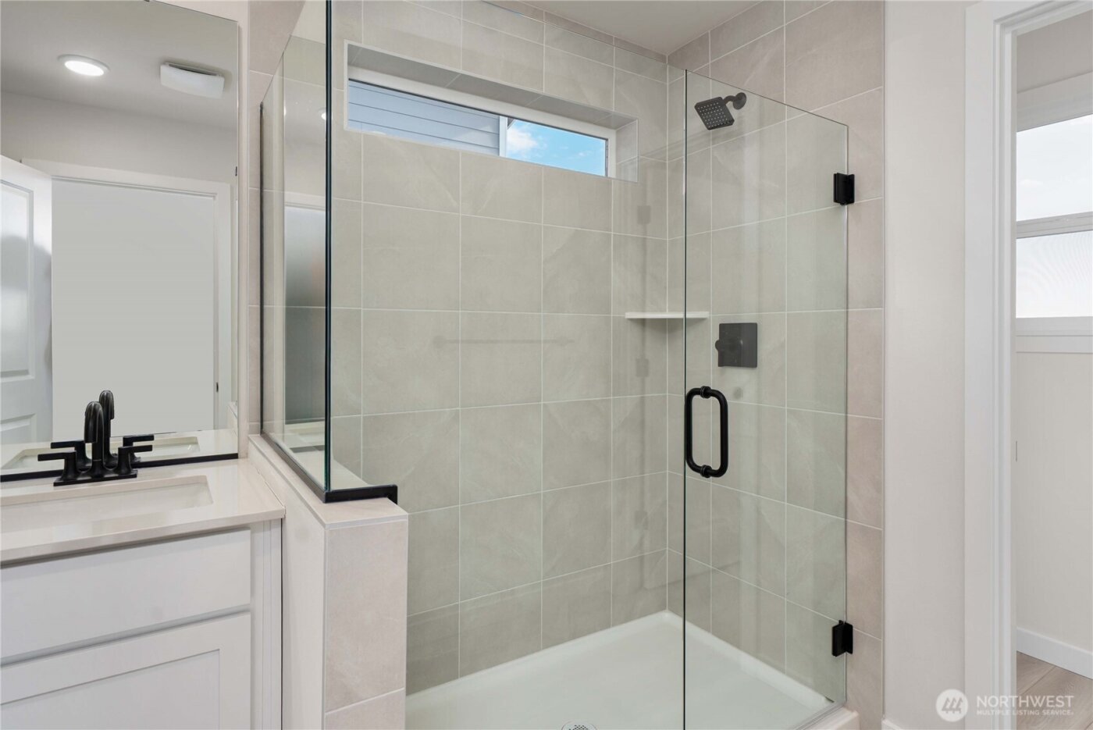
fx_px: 547
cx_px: 546
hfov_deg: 90.0
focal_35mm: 18
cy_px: 365
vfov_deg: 67.4
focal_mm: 18
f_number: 7.1
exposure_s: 1/15
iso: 1000
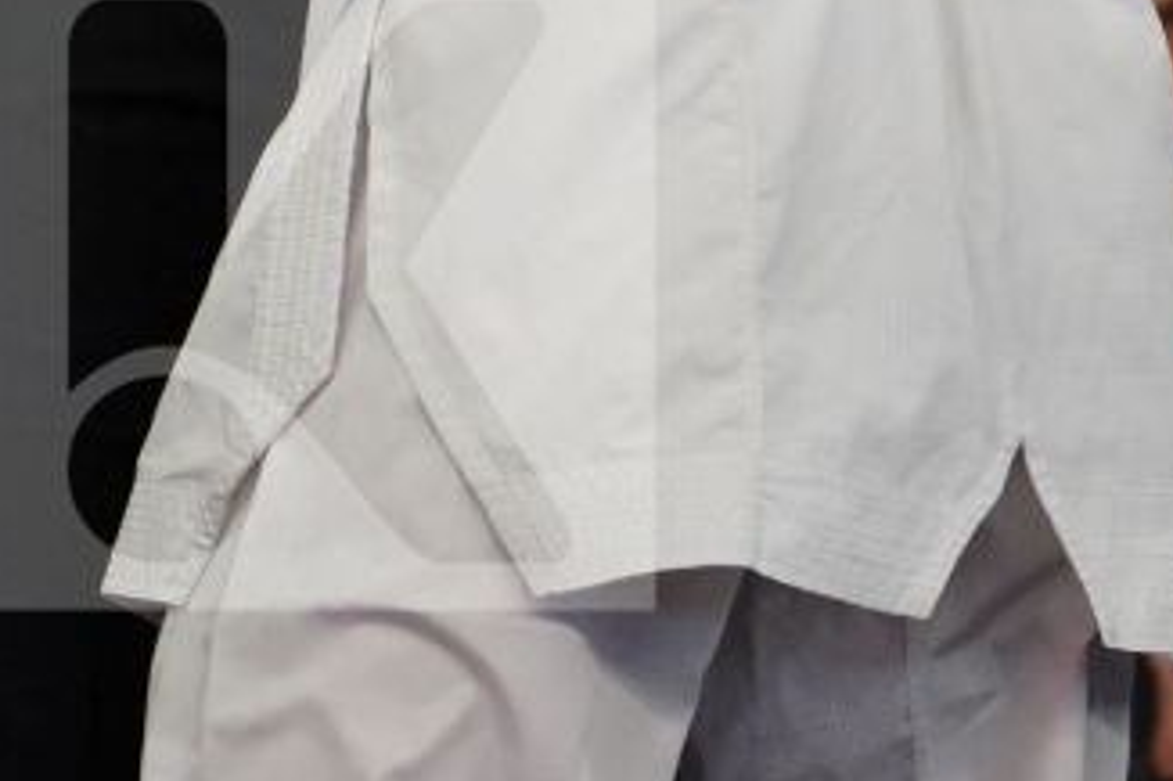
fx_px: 35985
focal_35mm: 1105
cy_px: -997
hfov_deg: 1.9
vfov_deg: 1.2
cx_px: 320
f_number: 2.8
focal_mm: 200
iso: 1600
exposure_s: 1/1000
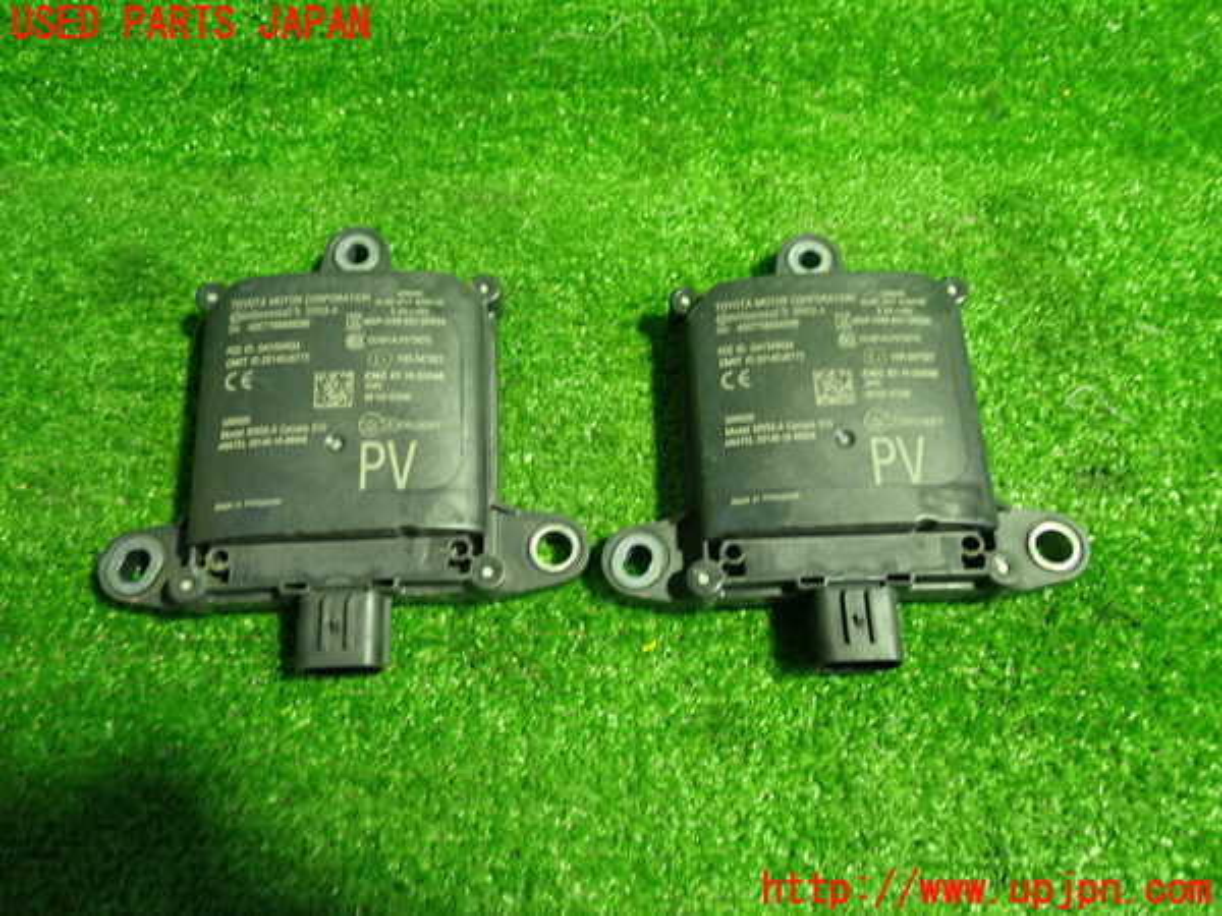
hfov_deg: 60.0
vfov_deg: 46.8
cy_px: 458
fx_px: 1059
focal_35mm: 30
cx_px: 611
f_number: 2.3
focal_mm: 5.4
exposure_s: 1/30
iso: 400
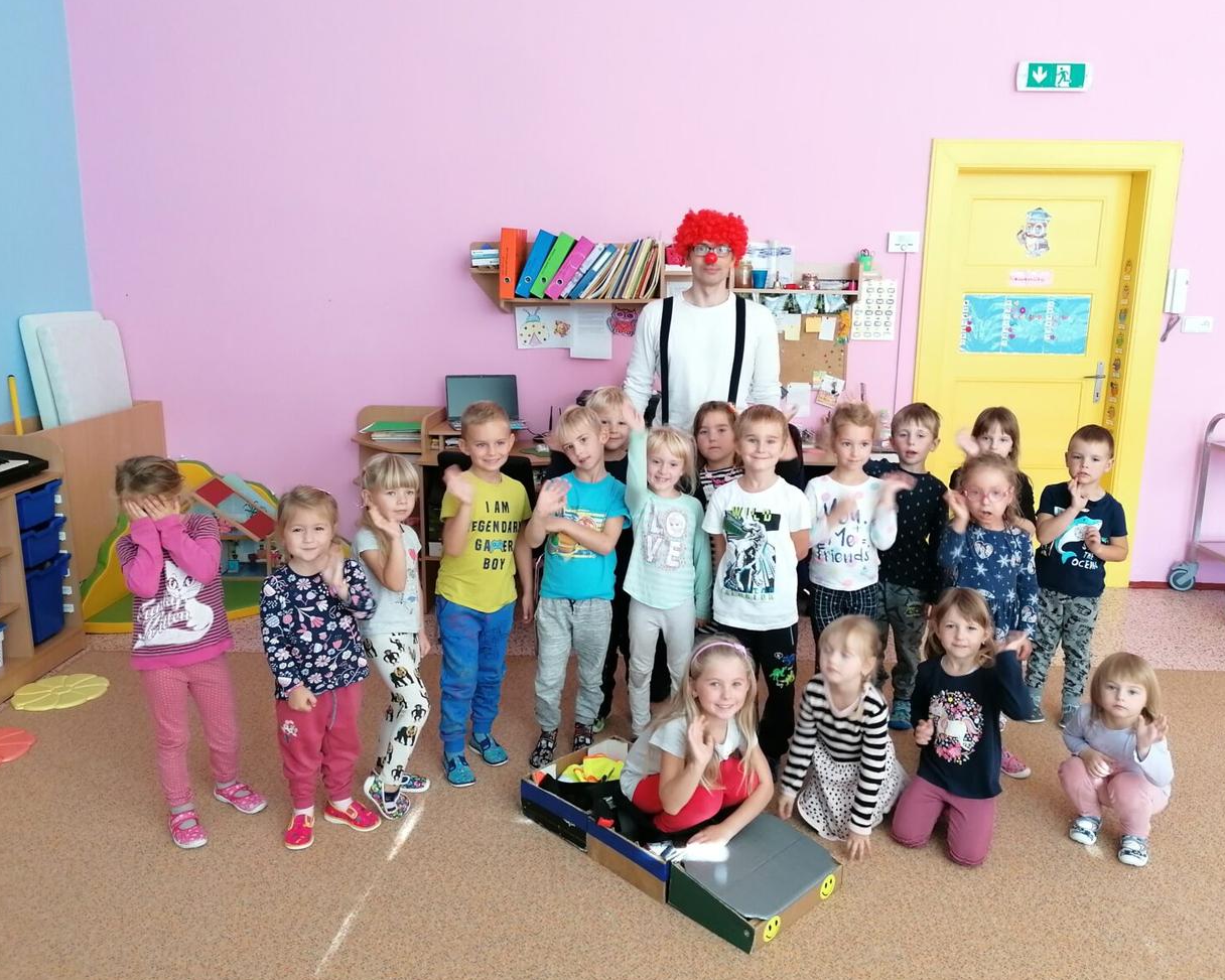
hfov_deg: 60.4
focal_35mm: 29
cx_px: 652
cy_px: 483
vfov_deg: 50.0
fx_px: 1051
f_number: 1.8
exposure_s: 1/30
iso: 200
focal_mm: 4.75
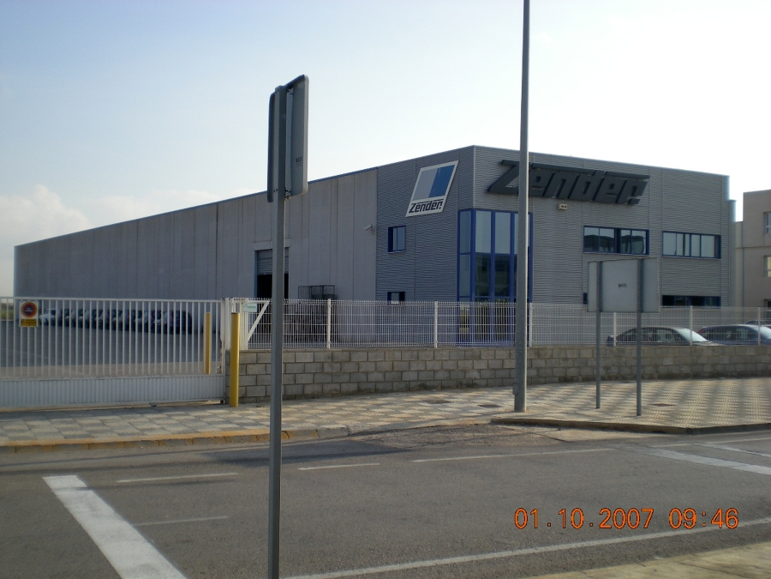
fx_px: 980
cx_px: 386
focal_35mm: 44
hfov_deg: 42.9
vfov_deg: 32.9
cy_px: 290
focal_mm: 7.4
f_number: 4.9
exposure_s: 1/280
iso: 50
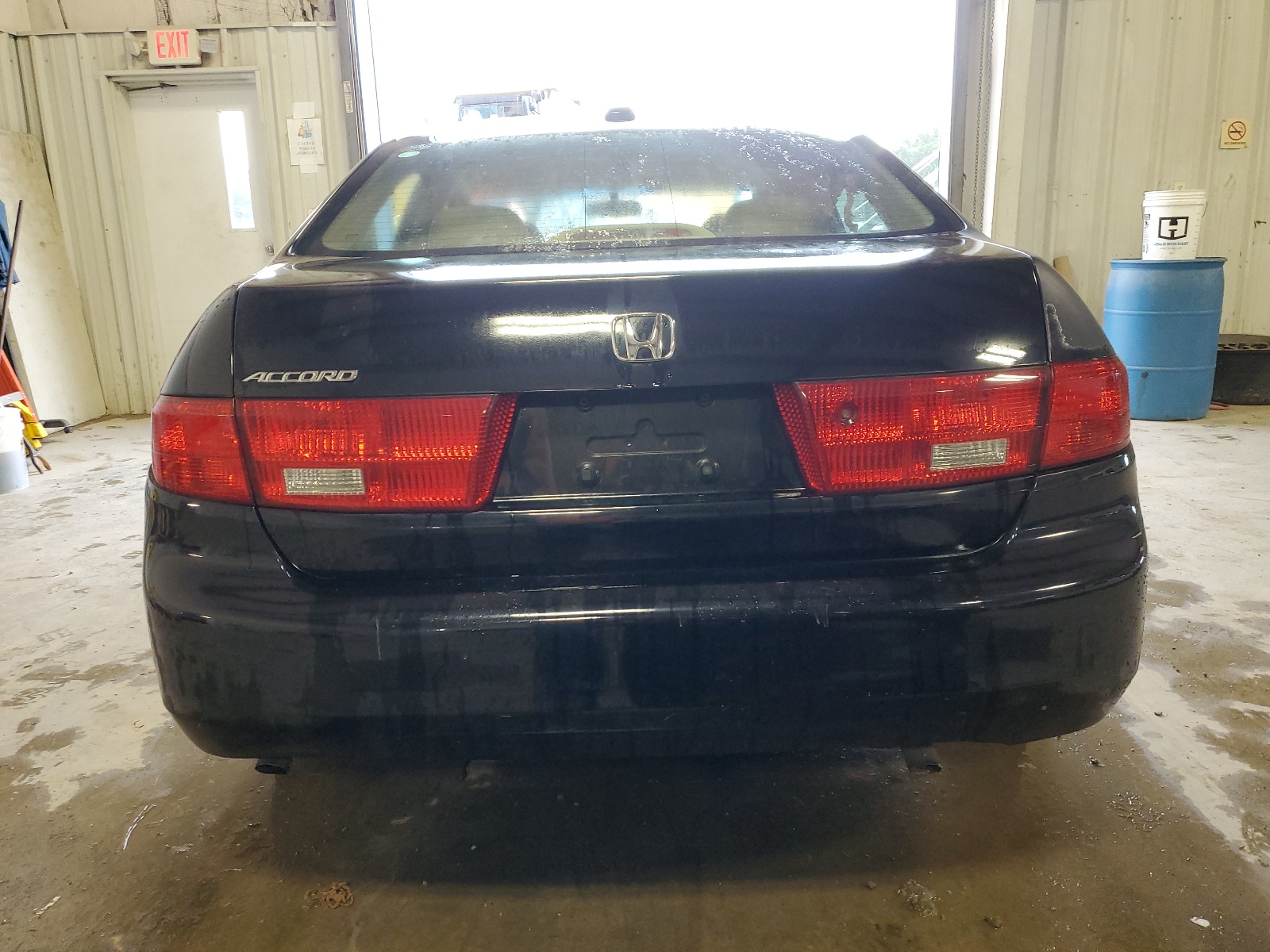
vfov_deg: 53.1
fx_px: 954
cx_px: 635
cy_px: 476
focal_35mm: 26
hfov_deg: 67.3
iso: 147
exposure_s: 1/60.2
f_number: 1.5
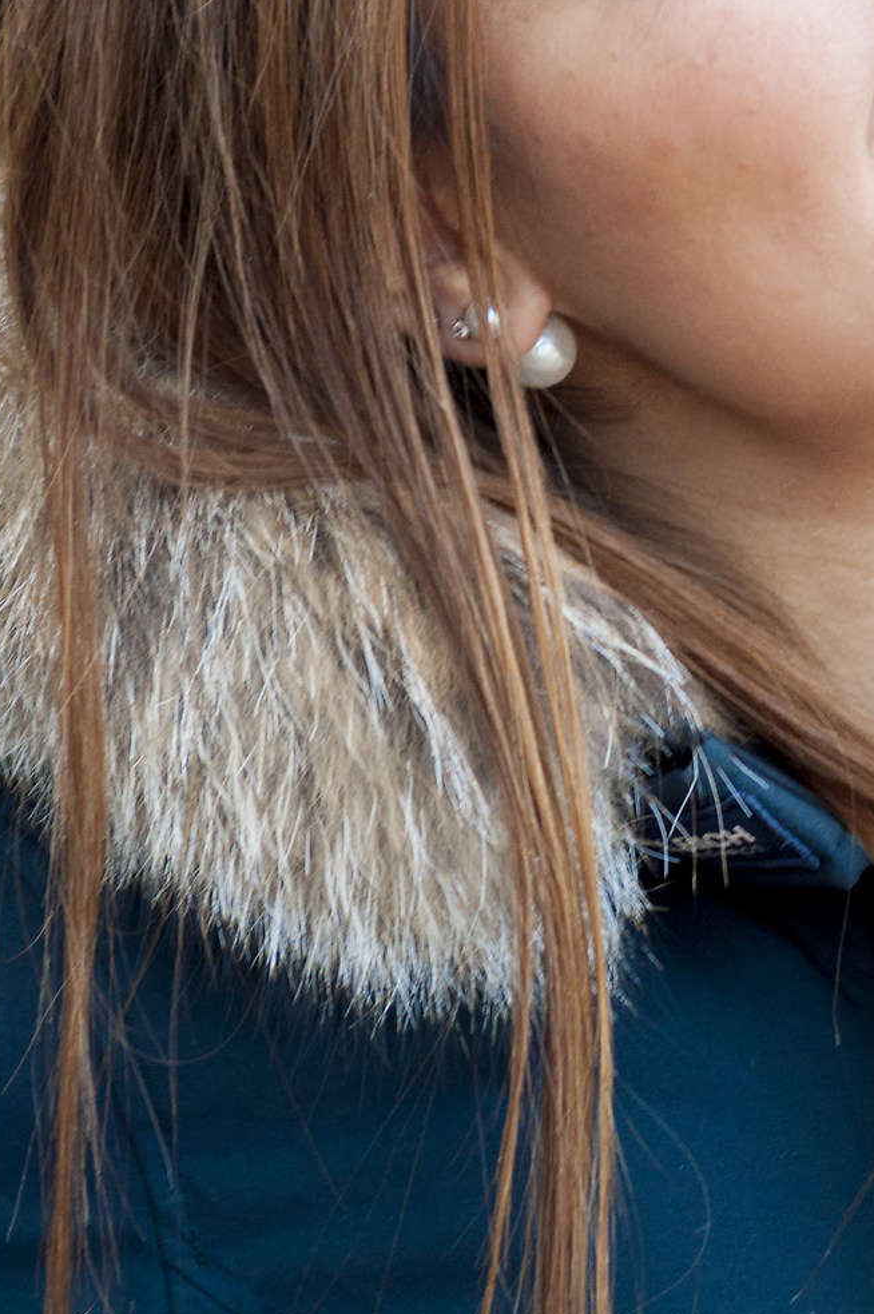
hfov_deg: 5.3
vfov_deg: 8.1
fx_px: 9342
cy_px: 637
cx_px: 923
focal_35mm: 256
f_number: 4.5
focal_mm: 70
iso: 500
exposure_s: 1/100
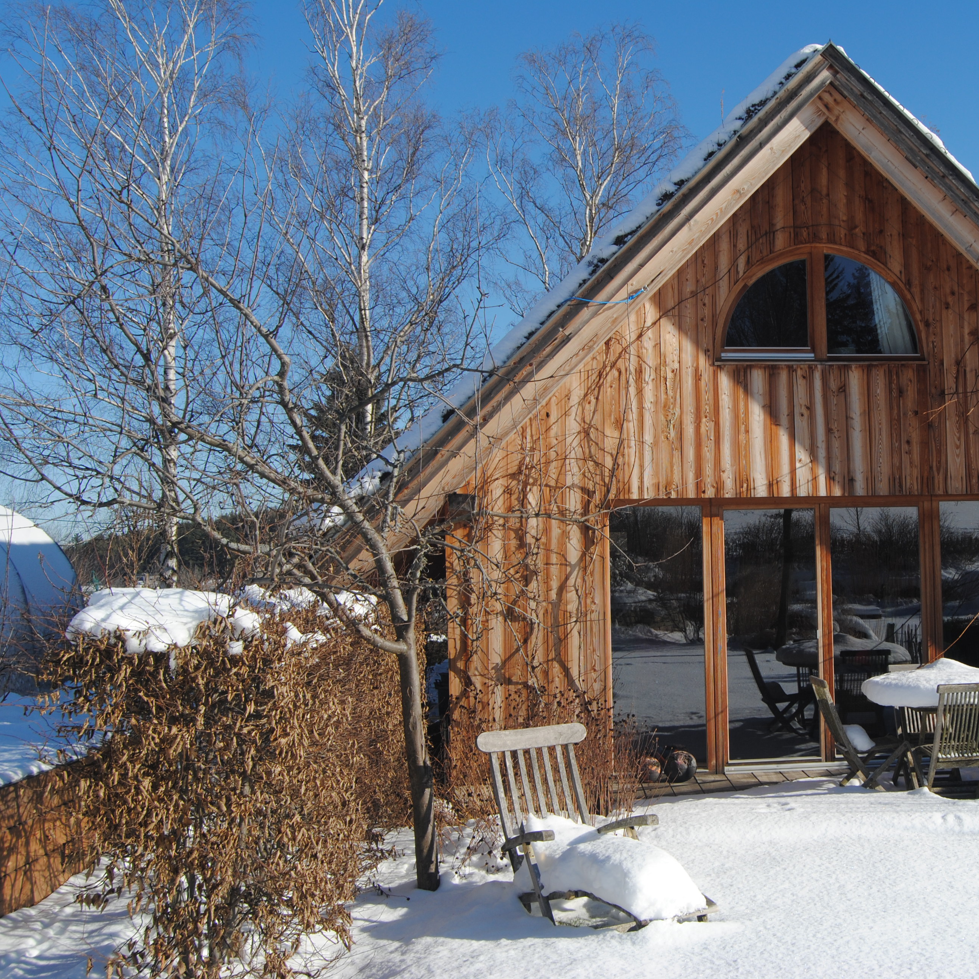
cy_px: 489
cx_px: 720
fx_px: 1344
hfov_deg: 39.1
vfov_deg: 40.0
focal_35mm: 42
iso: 100
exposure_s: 1/250
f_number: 8
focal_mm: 22
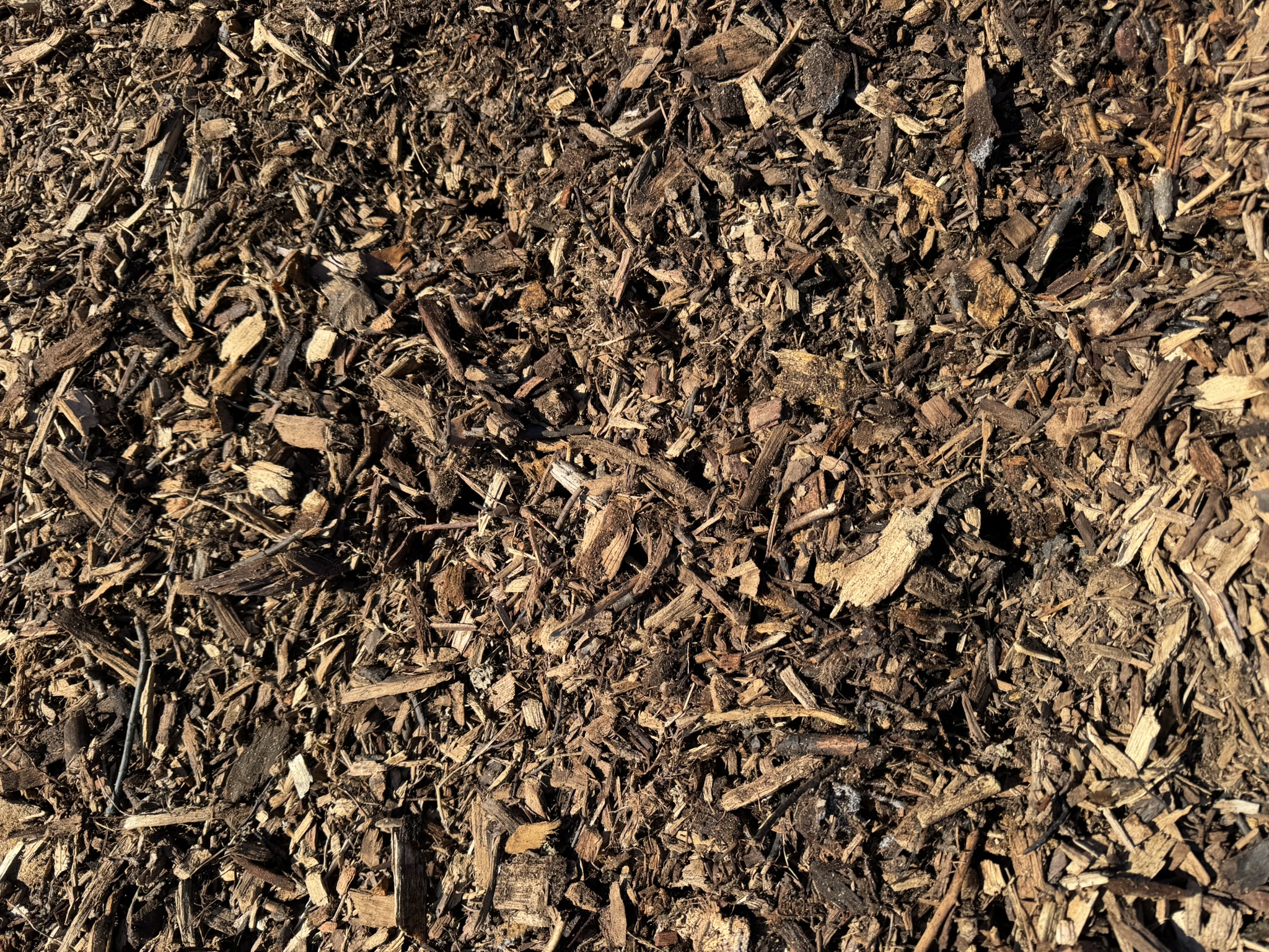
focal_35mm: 24
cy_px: 476
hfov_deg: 71.6
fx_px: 880
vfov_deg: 56.8
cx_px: 634
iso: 80
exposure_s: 1/1059
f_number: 1.78
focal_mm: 6.76
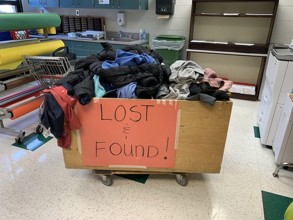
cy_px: 110
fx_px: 220
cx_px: 146
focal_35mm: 26
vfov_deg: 53.1
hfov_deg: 67.3
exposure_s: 1/60
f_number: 1.8
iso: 64
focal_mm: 4.25
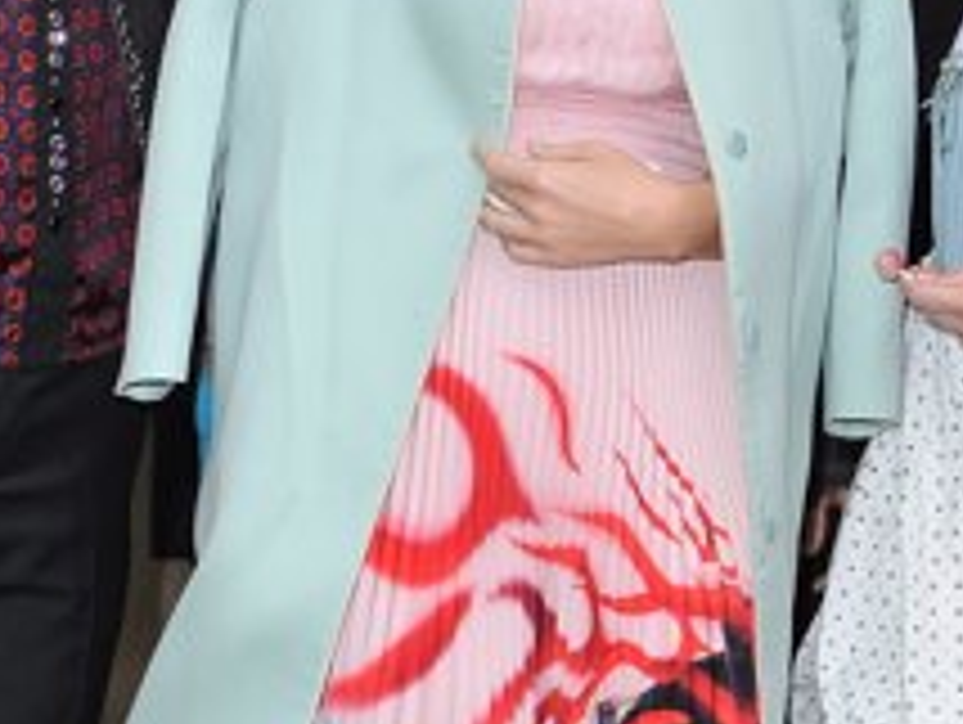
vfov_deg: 15.2
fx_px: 2702
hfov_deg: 20.2
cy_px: 157
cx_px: 513
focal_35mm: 97
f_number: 7.1
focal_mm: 48
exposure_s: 1/200
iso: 800
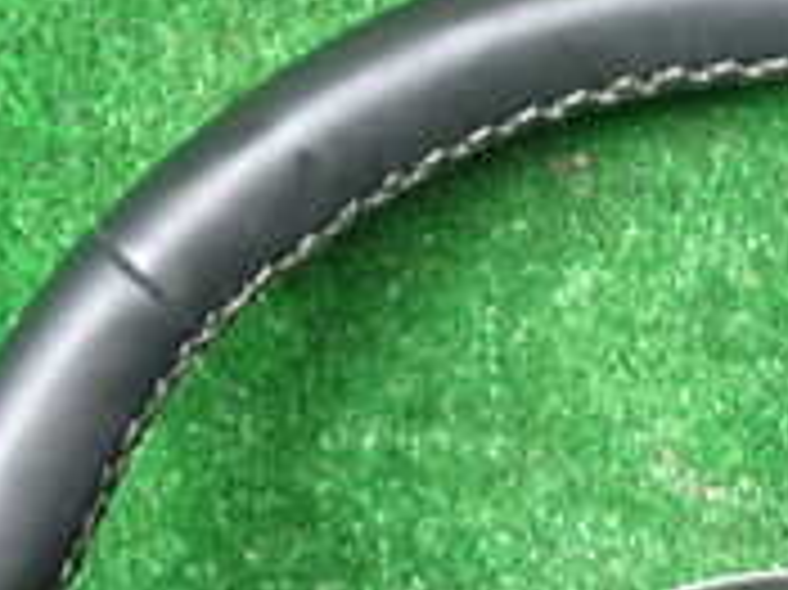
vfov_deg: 13.5
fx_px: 2343
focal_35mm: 103
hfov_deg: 18.6
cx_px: 797
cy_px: 887
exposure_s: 1/30
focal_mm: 5.4
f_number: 2.3
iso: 250
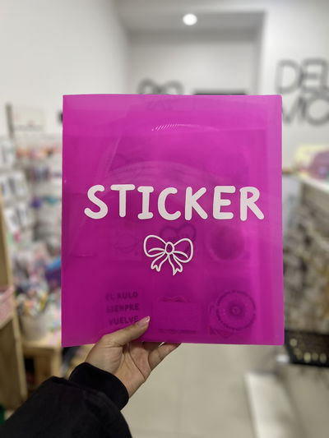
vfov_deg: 67.3
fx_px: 329
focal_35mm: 26
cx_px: 164
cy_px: 219
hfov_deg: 53.1
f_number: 1.5
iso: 80
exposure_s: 1/45
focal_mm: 5.7
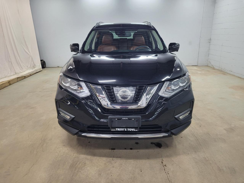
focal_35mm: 26
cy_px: 92
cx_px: 122
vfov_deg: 53.1
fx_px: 183
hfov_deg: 67.3
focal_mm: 5.4
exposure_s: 1/120
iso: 160
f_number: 1.8
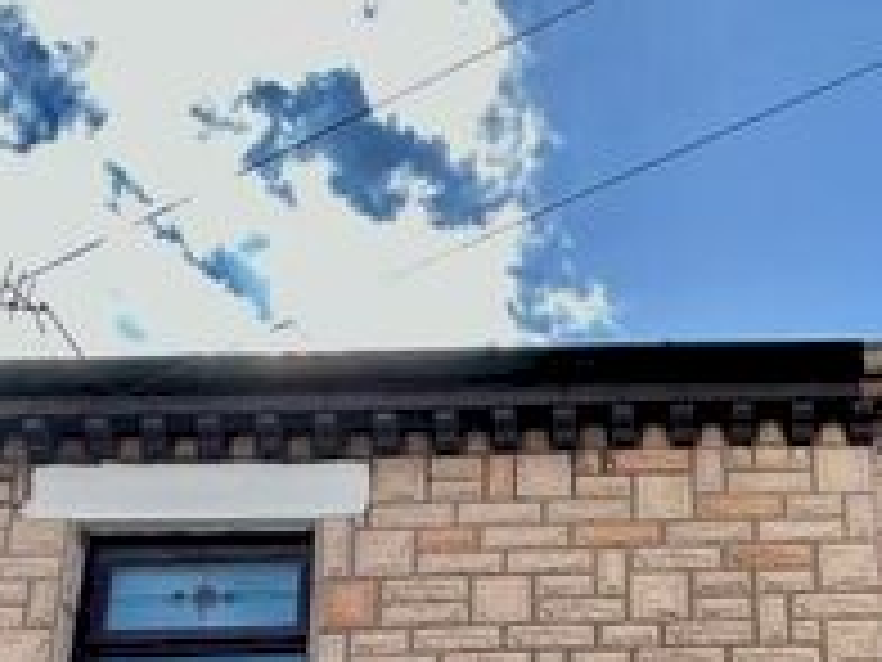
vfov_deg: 21.7
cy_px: 1110
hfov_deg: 37.8
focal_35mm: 50
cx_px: 585
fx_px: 1274
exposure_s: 1/609
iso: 40
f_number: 2.2
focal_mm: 2.22
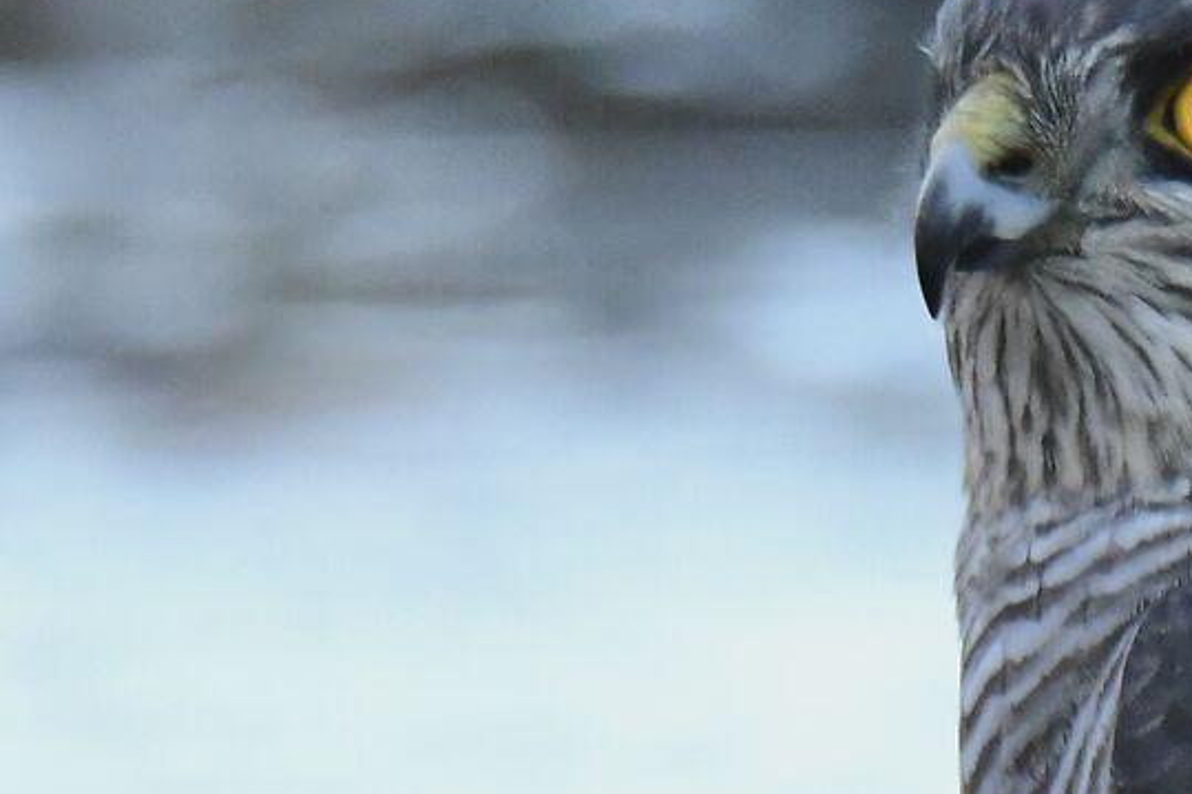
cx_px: 1557
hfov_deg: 0.7
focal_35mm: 3072
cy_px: 1351
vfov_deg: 0.4
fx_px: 101680
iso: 5000
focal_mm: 460
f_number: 6.3
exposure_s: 1/1000
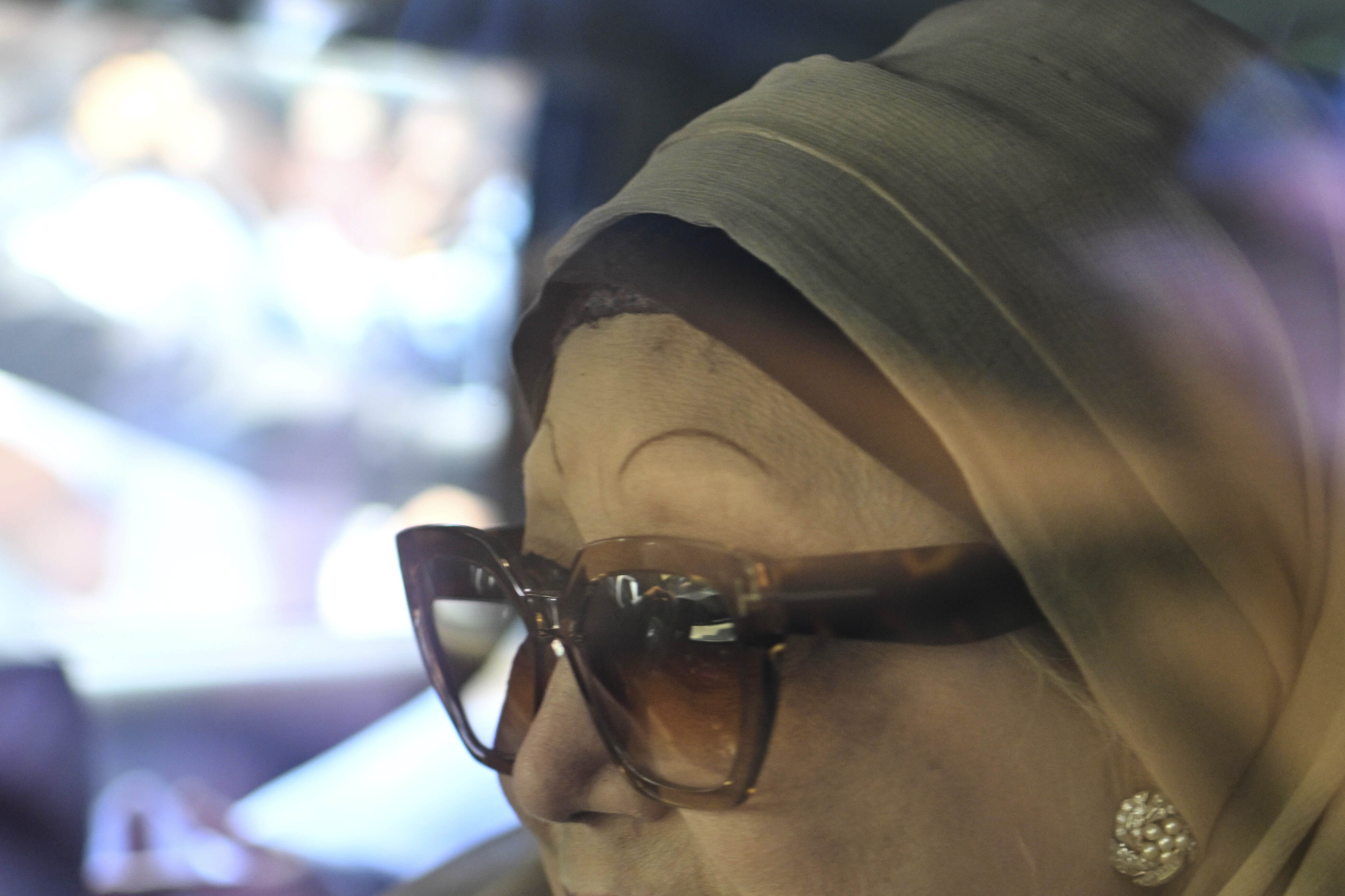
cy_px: 864
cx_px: 941
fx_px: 2764
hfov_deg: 27.1
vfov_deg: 18.0
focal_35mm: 74
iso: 400
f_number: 2.2
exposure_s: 1/400
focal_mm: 35
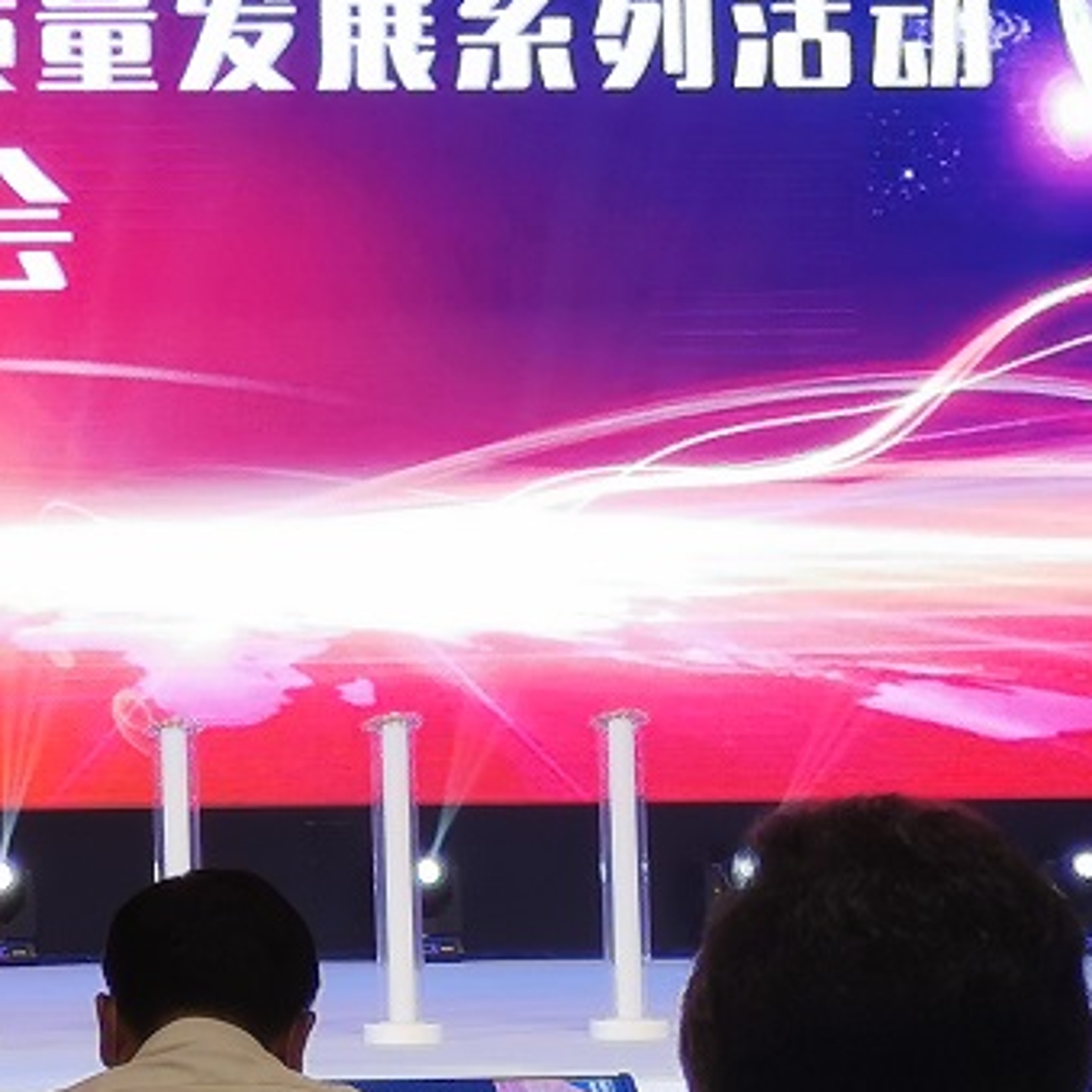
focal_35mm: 154
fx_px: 5496
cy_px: 68
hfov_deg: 11.1
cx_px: -254
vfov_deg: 11.3
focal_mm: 5.58
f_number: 1.8
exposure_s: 1/119
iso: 50
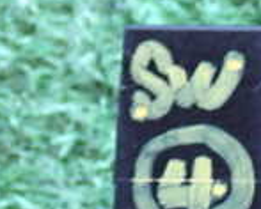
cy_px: 161
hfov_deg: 8.7
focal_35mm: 215
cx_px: 401
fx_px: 1663
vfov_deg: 7.2
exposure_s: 1/20
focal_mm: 9.65
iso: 800
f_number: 3.3
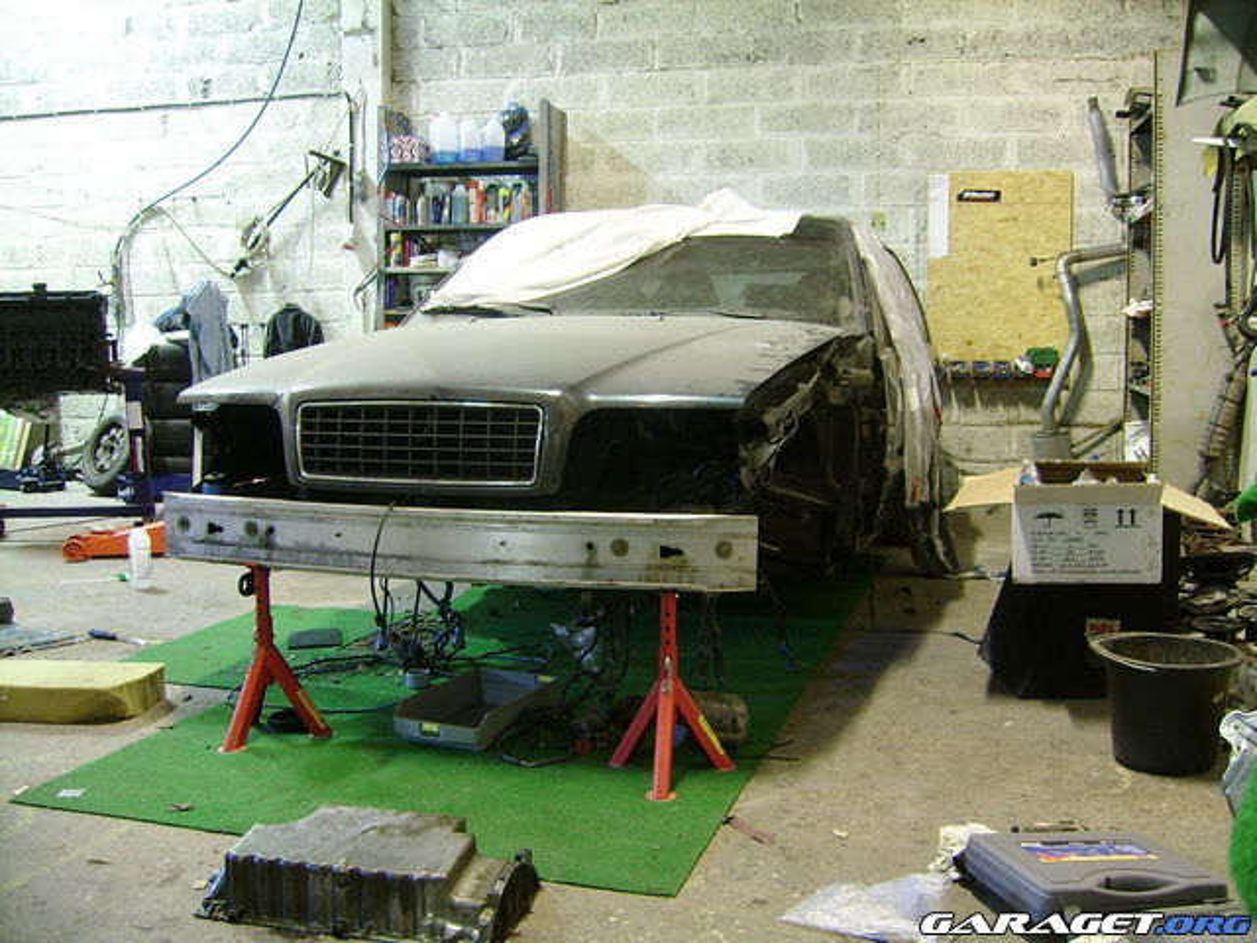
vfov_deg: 40.7
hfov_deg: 52.6
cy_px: 472
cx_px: 628
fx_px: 1271
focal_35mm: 35
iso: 100
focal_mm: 5.95
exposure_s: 1
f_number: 2.8
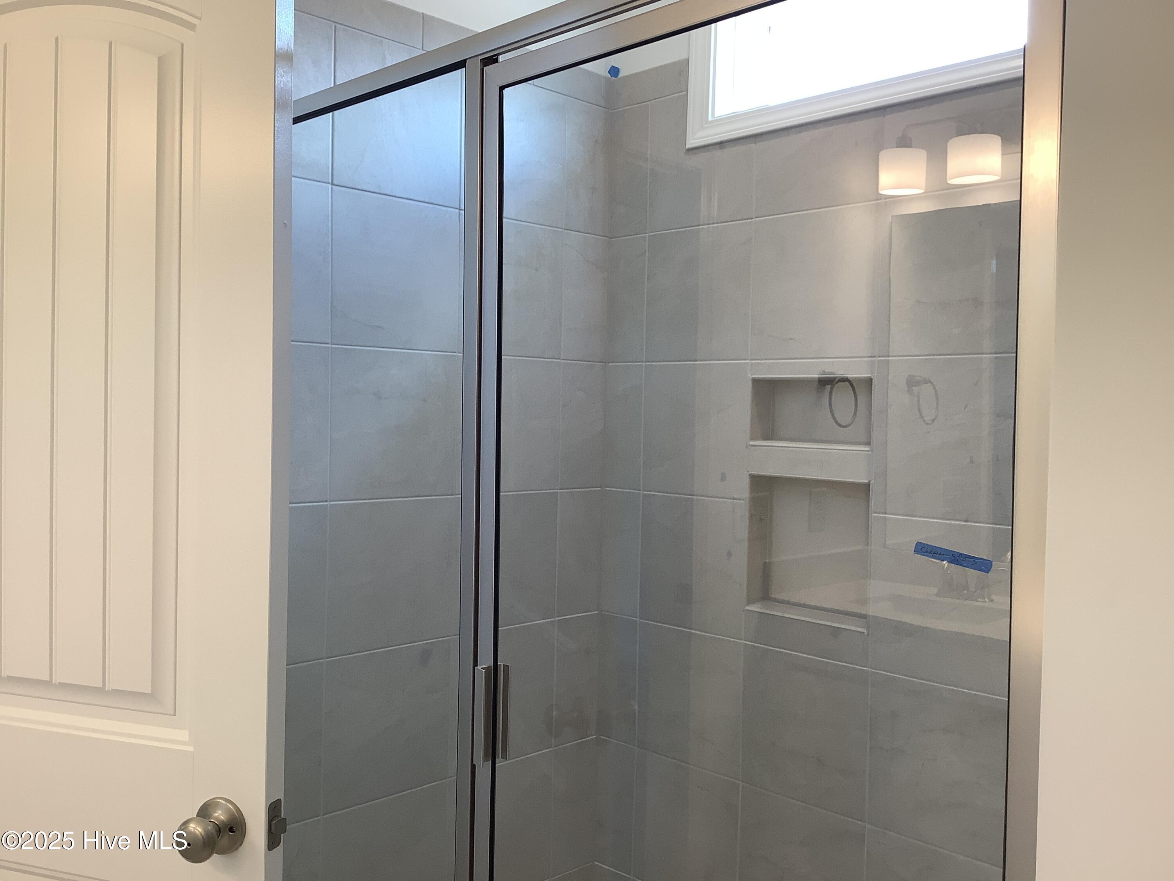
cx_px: 587
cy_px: 440
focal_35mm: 31
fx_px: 1051
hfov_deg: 58.4
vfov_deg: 45.4
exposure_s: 1/60
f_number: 2.4
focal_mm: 3.3
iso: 50
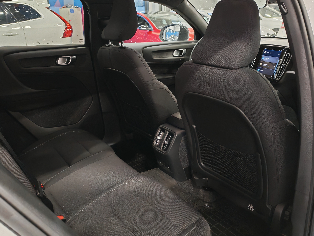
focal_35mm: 32
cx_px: 157
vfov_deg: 44.2
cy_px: 118
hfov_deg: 56.8
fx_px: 290
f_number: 1.9
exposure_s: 1/50
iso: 1250
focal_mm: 6.12
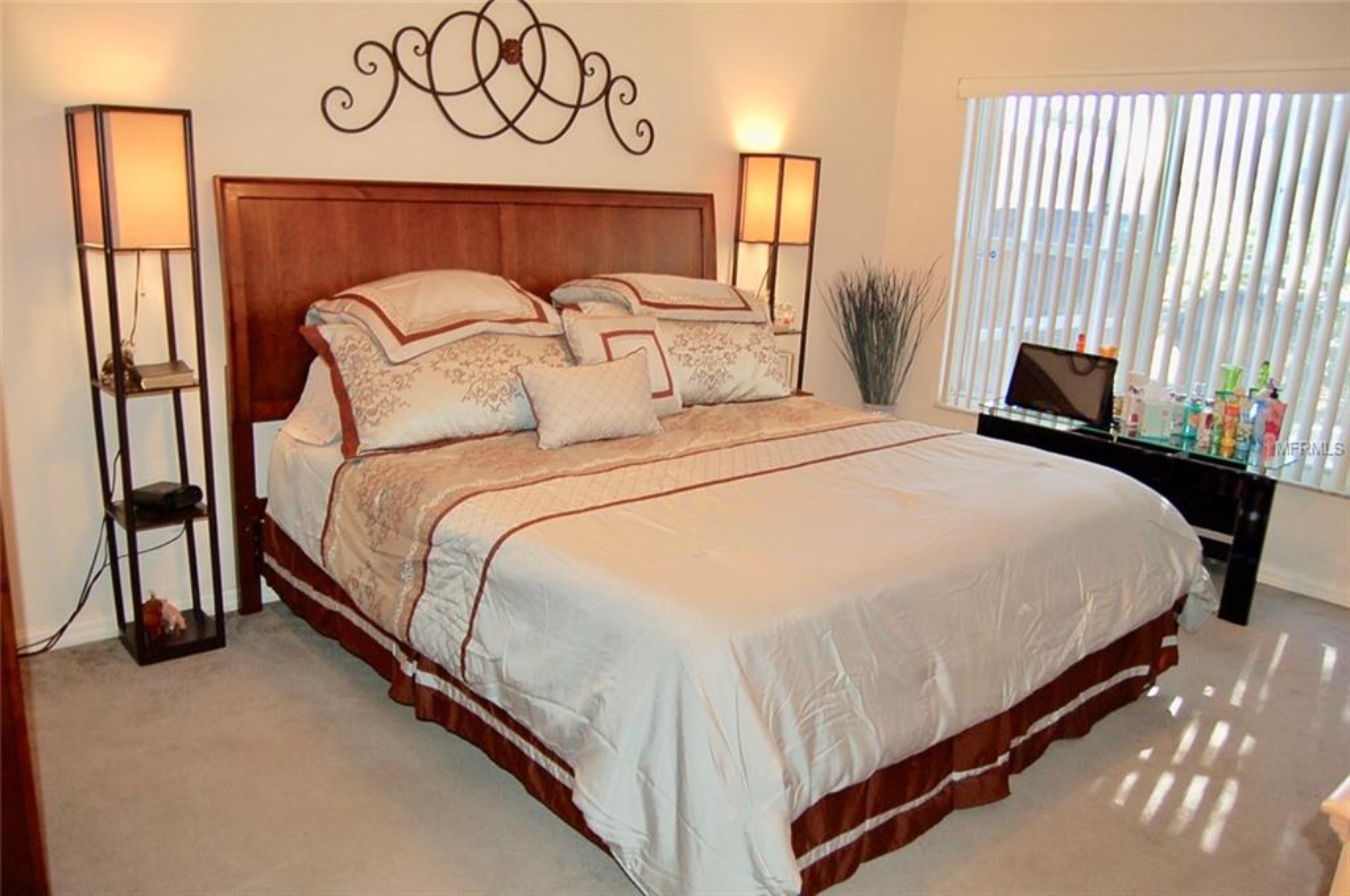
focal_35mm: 27
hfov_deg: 67.4
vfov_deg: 47.8
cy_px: 448
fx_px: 1011
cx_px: 675
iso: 400
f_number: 3.5
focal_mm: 18
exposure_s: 1/60
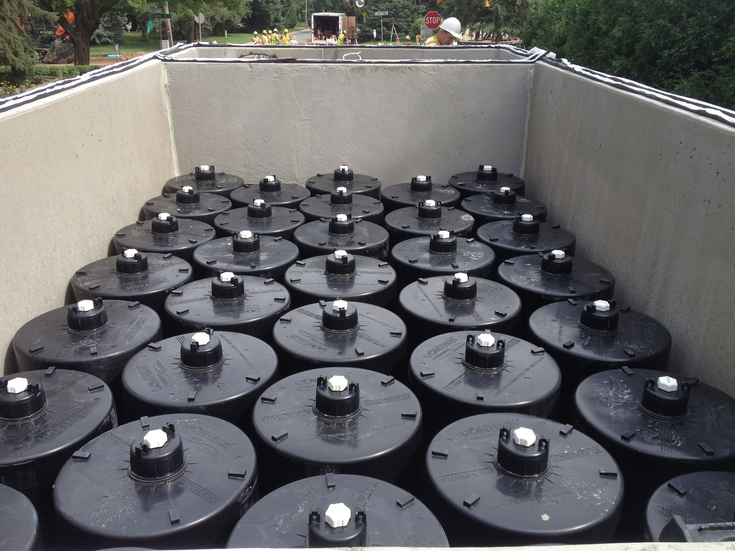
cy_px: 276
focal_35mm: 35
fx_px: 743
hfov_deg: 52.6
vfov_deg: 40.7
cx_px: 368
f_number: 2.4
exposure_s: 1/613
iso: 64
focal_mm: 4.28
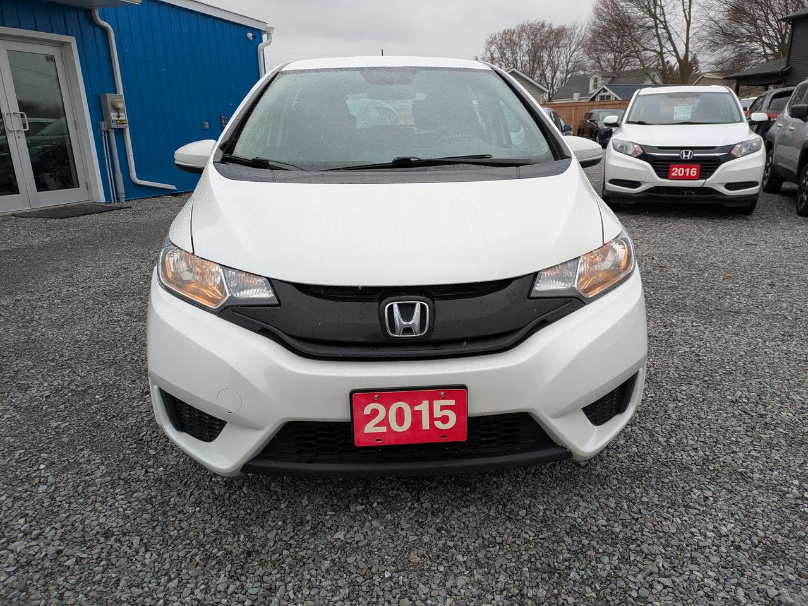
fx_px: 584
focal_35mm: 25
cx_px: 404
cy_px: 303
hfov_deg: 69.4
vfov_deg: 54.9
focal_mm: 5.43
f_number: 1.89
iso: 48
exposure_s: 1/384
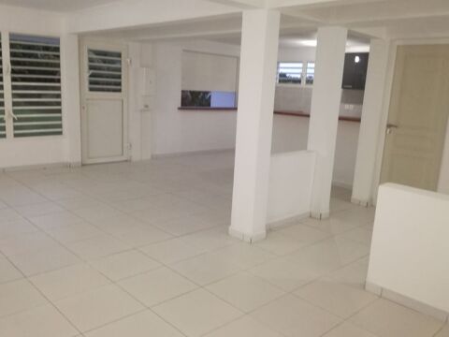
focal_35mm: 30
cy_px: 168
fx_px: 389
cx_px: 224
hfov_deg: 60.0
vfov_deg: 46.8
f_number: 2
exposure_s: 1/25
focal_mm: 3.79
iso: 320
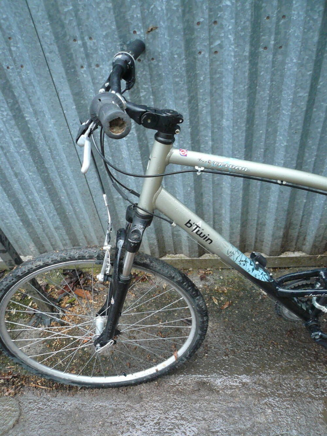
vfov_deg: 63.4
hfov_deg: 49.8
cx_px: 164
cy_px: 218
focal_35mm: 28
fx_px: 353
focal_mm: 4.6
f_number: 2.8
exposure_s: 1/30
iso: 200
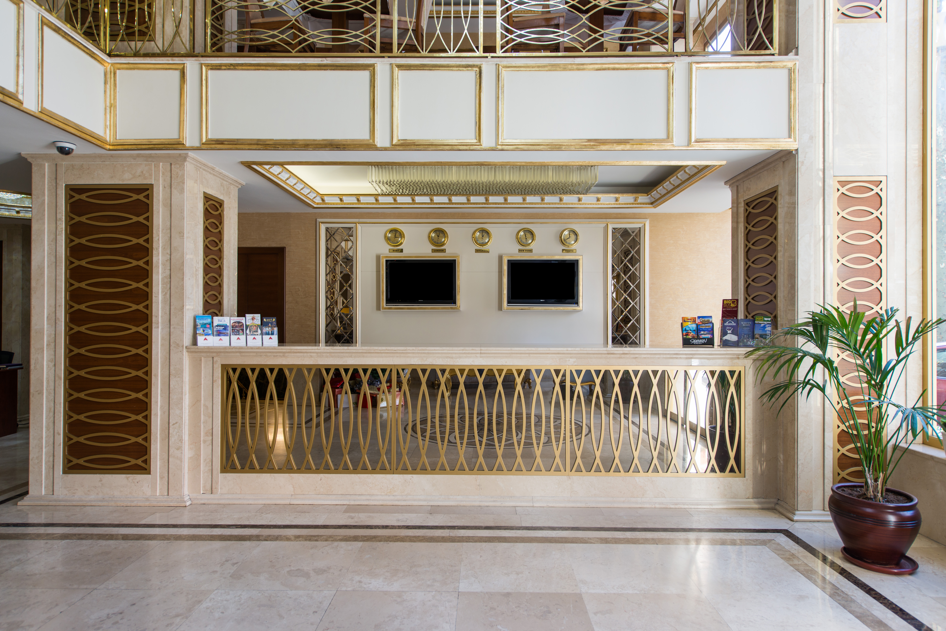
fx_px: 578
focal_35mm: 22
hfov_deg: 78.6
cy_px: 316
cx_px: 473
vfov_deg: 57.3
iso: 100
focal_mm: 22
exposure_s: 1/15
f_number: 4
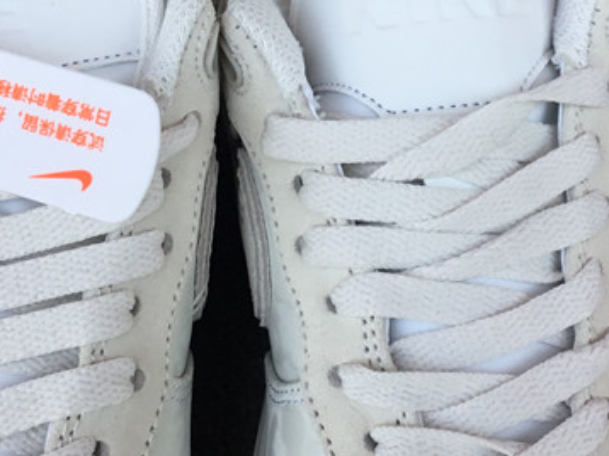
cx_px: 311
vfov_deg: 18.6
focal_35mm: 78
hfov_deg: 25.0
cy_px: 71
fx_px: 1371
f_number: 2.4
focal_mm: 3.3
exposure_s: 1/301
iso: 25
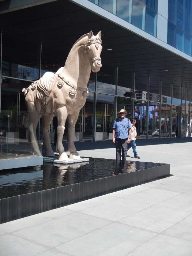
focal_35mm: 47
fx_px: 348
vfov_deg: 40.4
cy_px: 128
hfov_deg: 30.9
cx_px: 96
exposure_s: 1/640
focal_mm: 8.4
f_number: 4.1
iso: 125
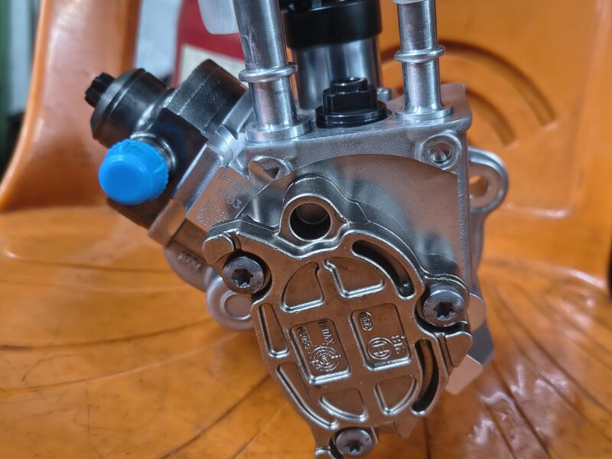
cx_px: 306
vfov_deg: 58.9
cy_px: 230
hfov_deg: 73.9
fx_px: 407
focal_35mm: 23
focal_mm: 5.56
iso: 1379
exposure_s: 1/50
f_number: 1.8
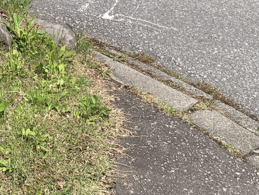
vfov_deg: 18.2
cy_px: -20
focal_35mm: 78
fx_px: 584
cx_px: 54
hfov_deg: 24.6
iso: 25
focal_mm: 4.25
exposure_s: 1/1992
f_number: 1.8
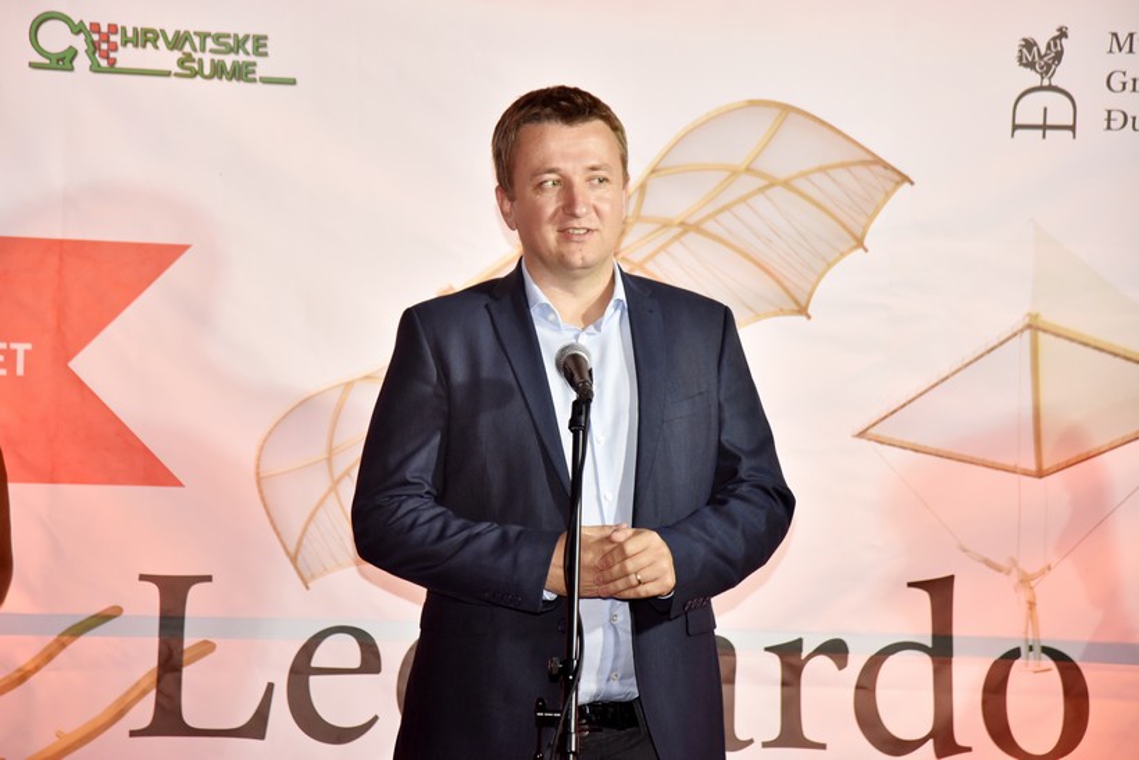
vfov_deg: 11.4
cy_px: 380
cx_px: 570
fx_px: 3797
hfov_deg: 17.1
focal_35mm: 120
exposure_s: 1/200
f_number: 4
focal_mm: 120
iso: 1250
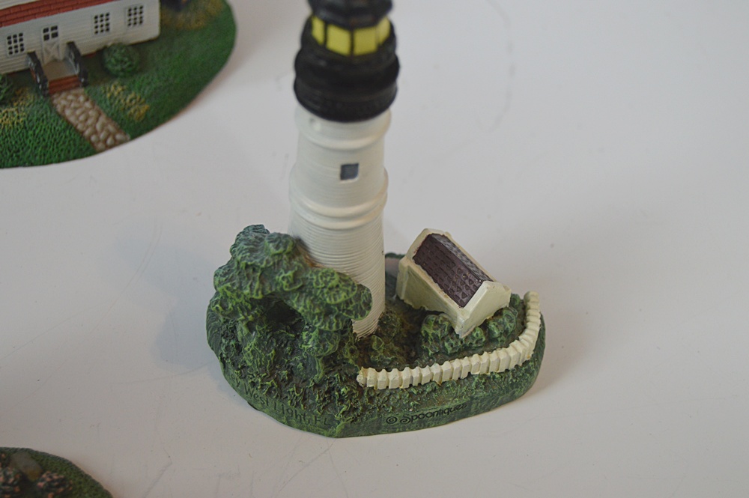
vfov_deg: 20.1
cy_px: 249
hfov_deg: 29.9
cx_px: 374
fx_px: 1403
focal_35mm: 68
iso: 720
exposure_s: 1/60
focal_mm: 45
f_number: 5.3
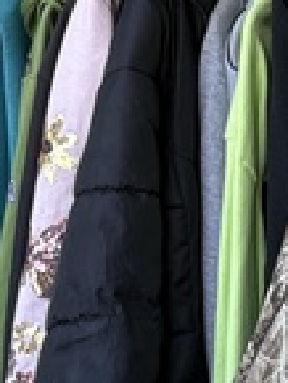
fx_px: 2027
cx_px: 436
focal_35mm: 183
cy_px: 140
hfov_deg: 8.0
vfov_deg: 10.8
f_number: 1.6
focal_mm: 5.96
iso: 80
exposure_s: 1/121
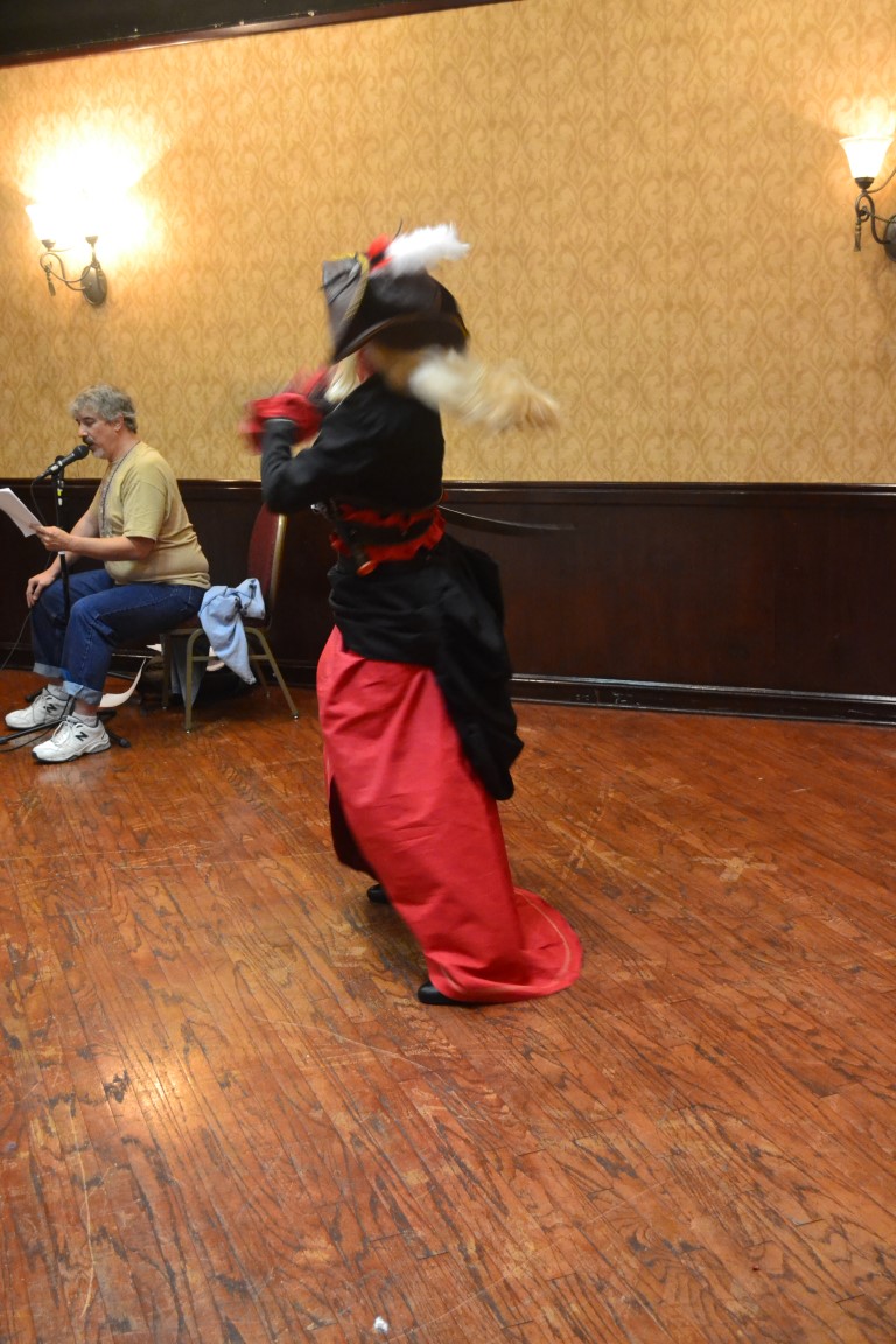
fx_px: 1568
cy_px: 672
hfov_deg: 31.9
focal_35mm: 42
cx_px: 448
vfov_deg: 46.4
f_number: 4.5
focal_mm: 28
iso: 3200
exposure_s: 1/25
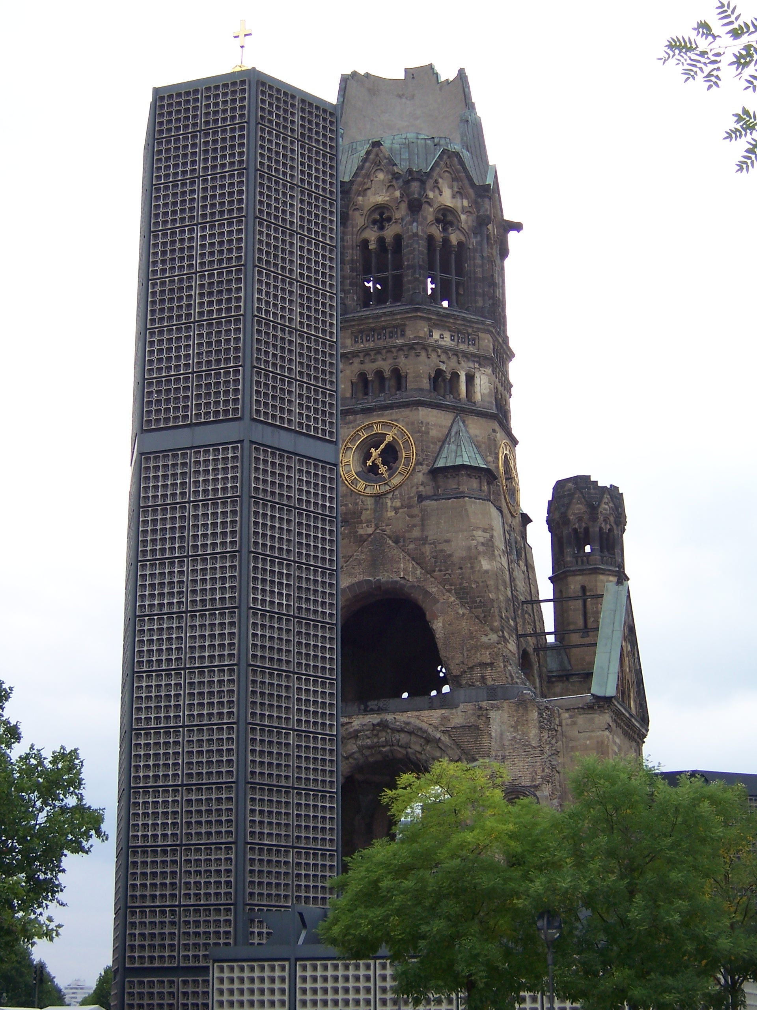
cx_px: 378
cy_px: 505
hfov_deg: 27.0
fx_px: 1575
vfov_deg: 35.5
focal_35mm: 54
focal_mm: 9
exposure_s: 1/250
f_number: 3.6
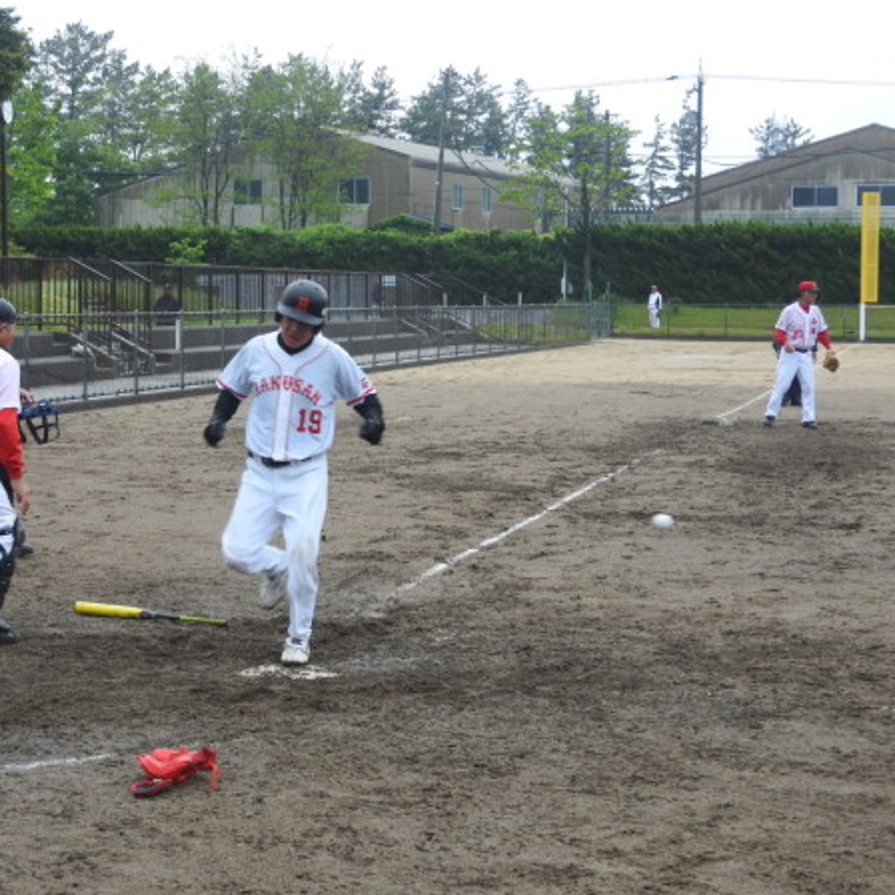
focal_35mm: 77
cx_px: 326
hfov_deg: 22.4
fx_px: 2252
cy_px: 448
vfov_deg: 22.5
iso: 100
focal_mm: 11.6
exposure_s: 1/125
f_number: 4.2
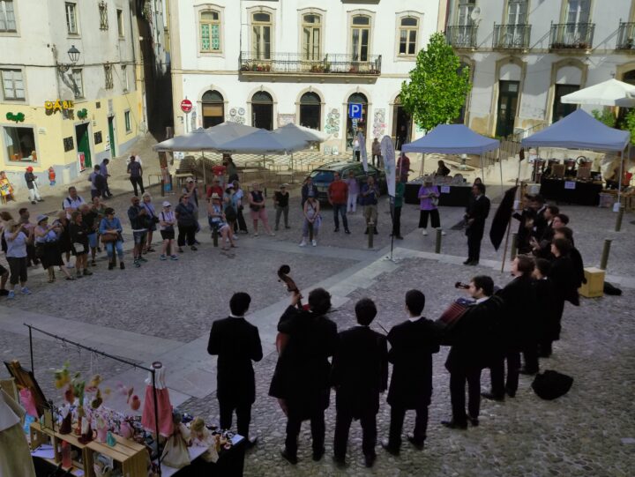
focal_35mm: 25
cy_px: 238
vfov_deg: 54.9
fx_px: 459
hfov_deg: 69.4
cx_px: 318
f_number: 1.89
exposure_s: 1/2740
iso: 100
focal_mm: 5.43
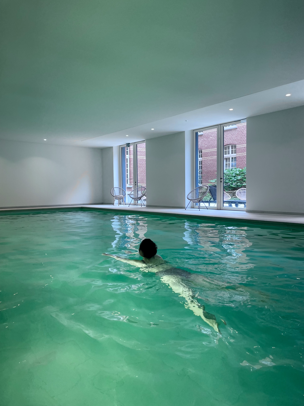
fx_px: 304
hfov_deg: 53.1
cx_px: 152
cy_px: 203
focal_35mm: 26
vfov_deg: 67.3
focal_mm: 4.2
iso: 64
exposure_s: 1/100
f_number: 1.6
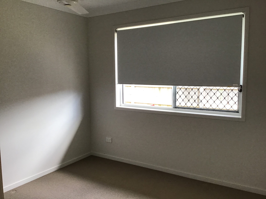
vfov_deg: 45.4
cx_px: 133
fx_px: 238
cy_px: 100
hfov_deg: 58.4
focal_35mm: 31
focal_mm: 3.3
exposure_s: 1/33
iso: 25
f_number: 2.4
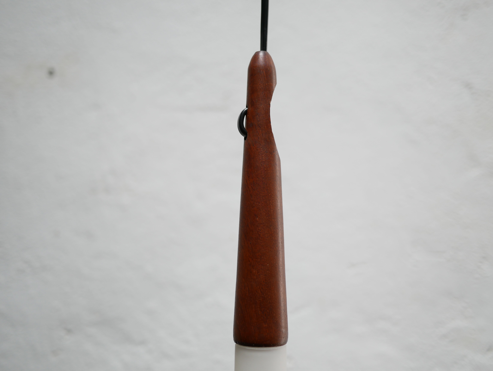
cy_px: 186
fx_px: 570
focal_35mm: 40
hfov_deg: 46.8
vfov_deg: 36.0
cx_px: 246
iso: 200
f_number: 1.7
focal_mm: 20
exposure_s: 1/80
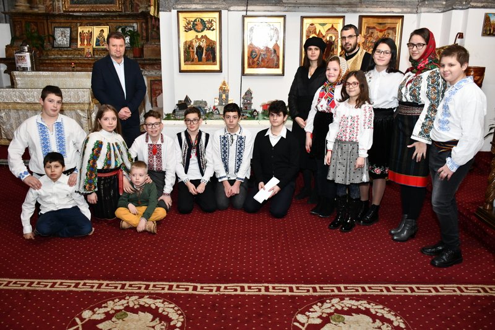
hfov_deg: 61.9
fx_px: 413
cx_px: 248
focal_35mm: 30
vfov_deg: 43.6
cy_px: 165
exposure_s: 1/60
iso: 2000
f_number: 4
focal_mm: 20
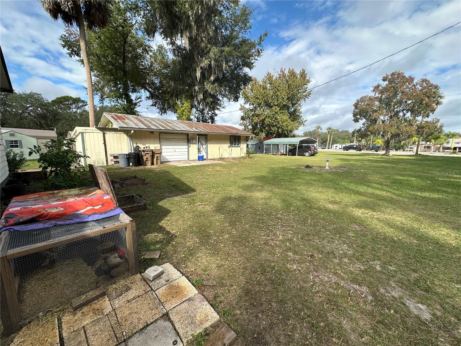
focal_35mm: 14
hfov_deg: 102.1
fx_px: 186
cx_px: 230
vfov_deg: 85.7
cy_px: 173
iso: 40
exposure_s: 1/1383
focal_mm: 2.22
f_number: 2.2
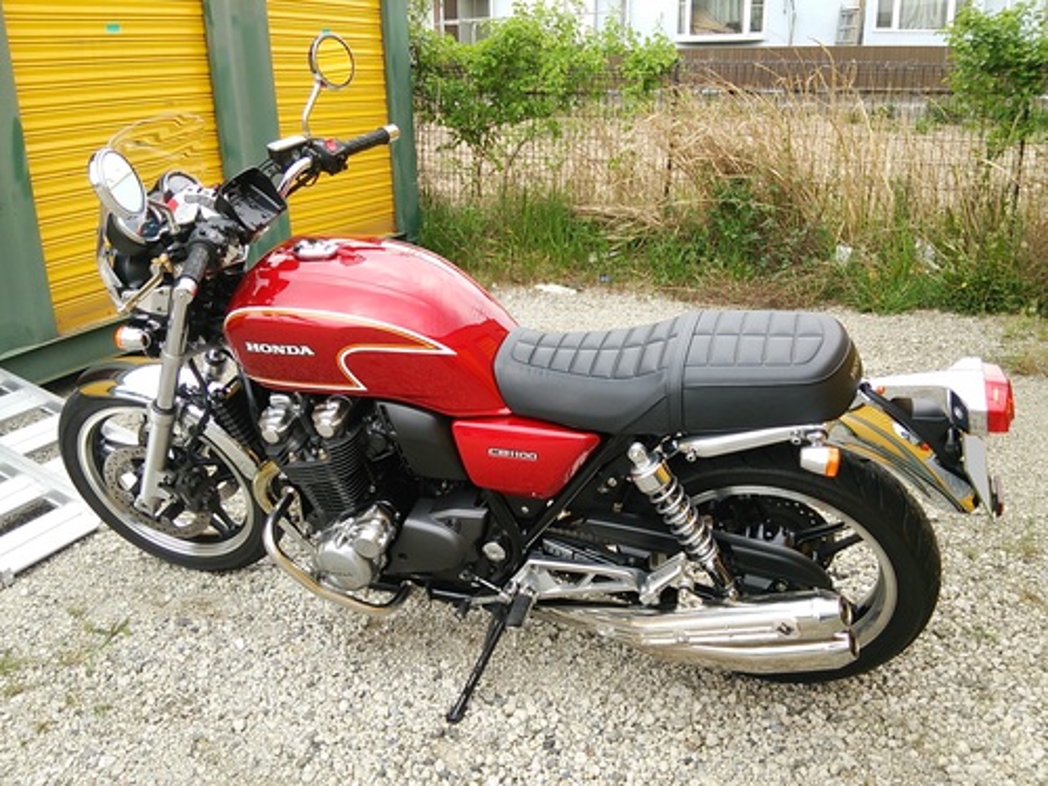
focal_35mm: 30
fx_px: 908
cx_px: 524
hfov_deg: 60.0
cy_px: 393
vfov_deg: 46.8
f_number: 1.94
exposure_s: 1/200
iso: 32
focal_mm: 4.06
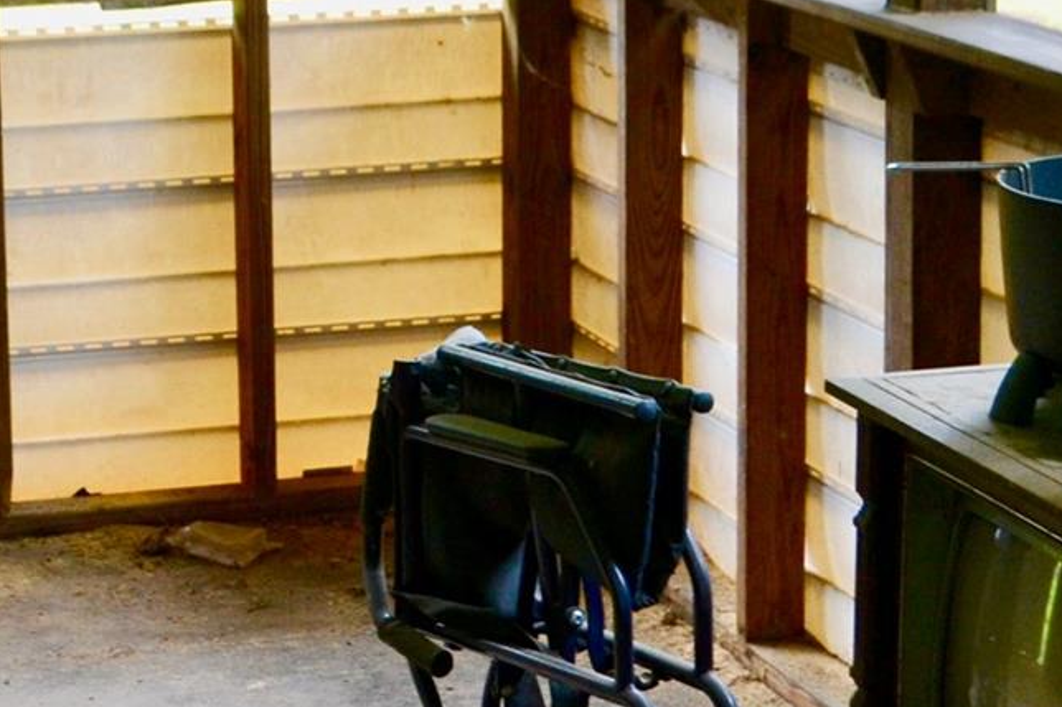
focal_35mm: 124
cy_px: 238
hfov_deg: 16.4
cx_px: 155
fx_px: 3657
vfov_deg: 11.0
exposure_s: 1/60
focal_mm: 26
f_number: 4.2
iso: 500
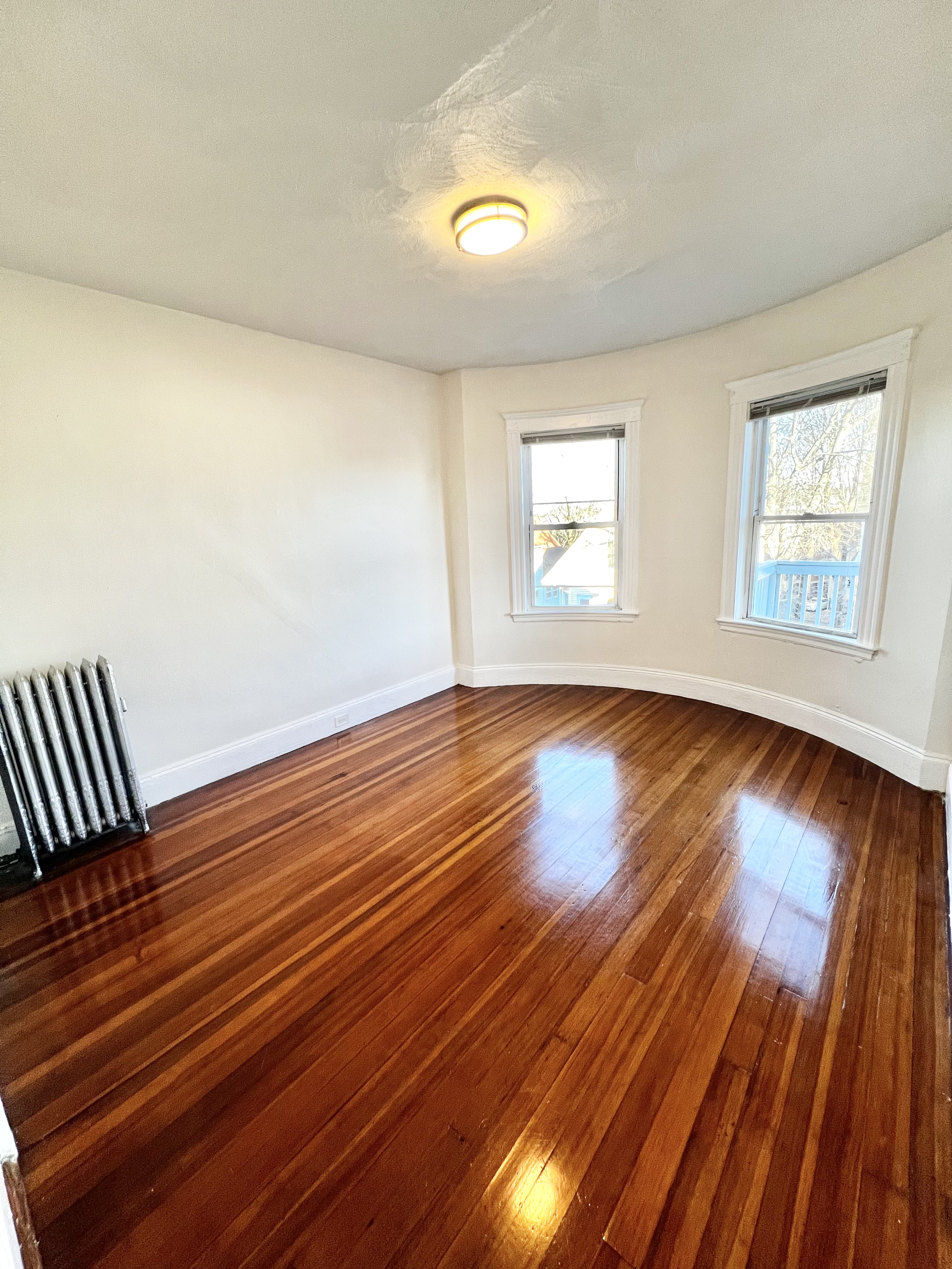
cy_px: 634
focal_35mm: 13
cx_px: 476
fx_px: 477
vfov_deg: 106.2
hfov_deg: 89.9
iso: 160
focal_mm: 1.57
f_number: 1.8
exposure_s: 1/120
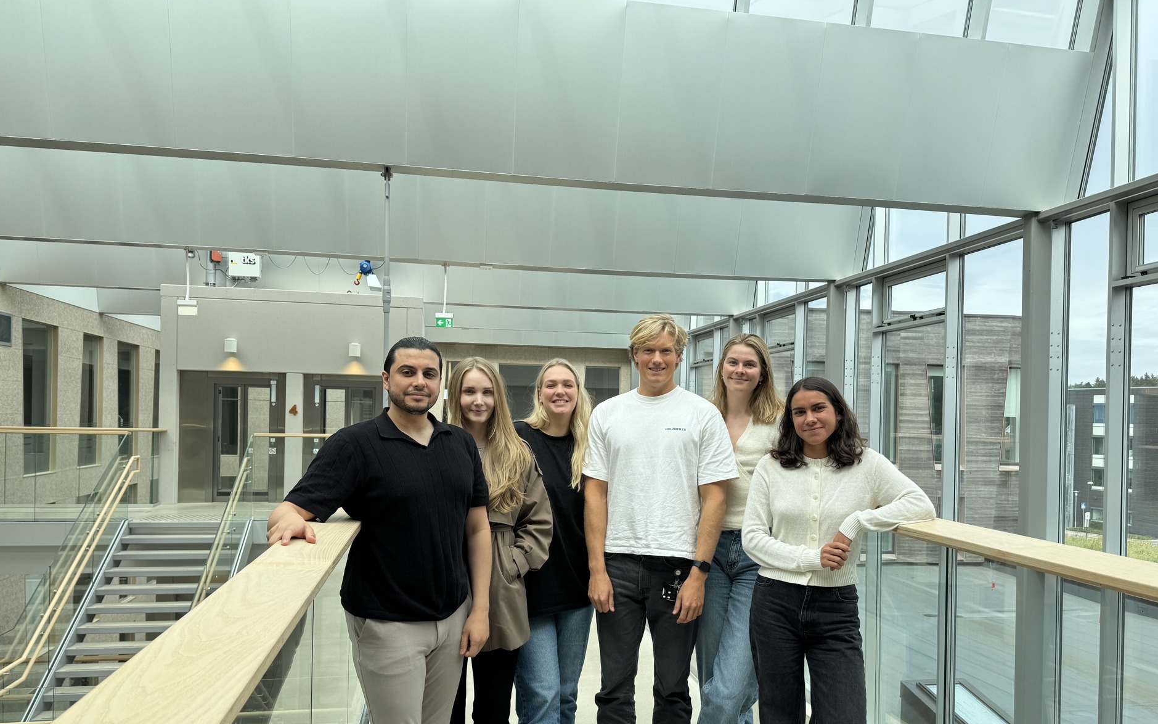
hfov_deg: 70.4
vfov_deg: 47.4
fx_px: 820
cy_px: 418
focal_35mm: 26
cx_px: 587
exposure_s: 1/802
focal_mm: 6.76
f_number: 1.78
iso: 80
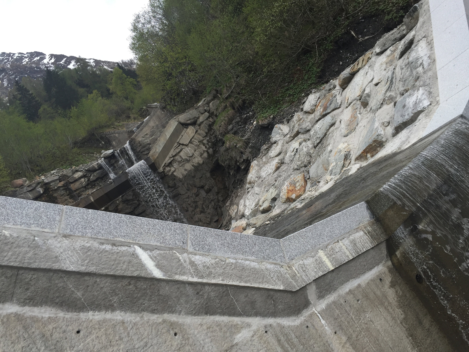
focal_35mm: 29
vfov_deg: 48.2
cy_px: 176
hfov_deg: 61.7
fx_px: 393
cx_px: 234
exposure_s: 1/694
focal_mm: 4.15
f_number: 2.2
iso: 32
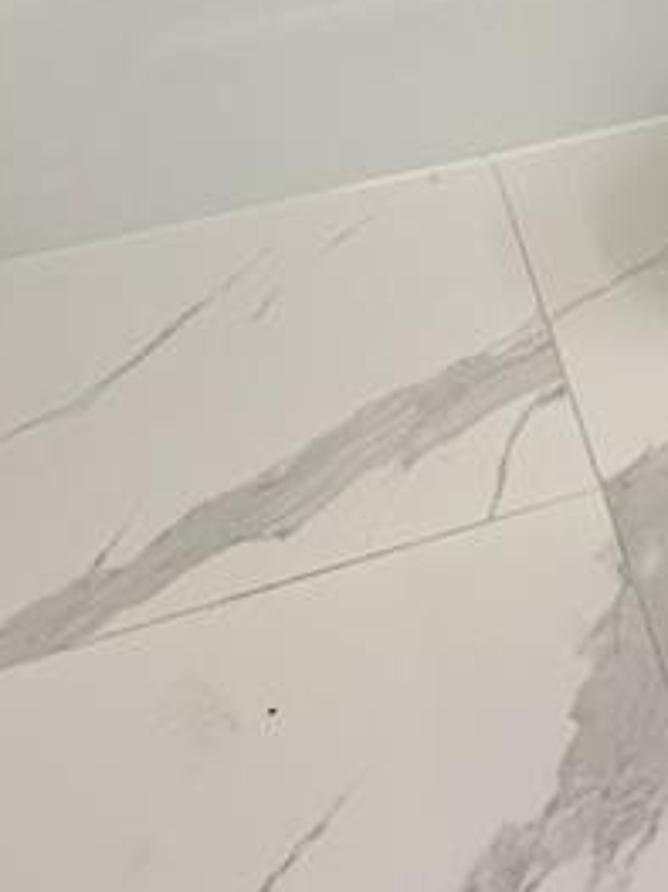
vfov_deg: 23.2
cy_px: -512
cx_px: 888
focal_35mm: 64
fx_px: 1648
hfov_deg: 20.7
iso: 200
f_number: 2.2
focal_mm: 2.22
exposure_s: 1/120
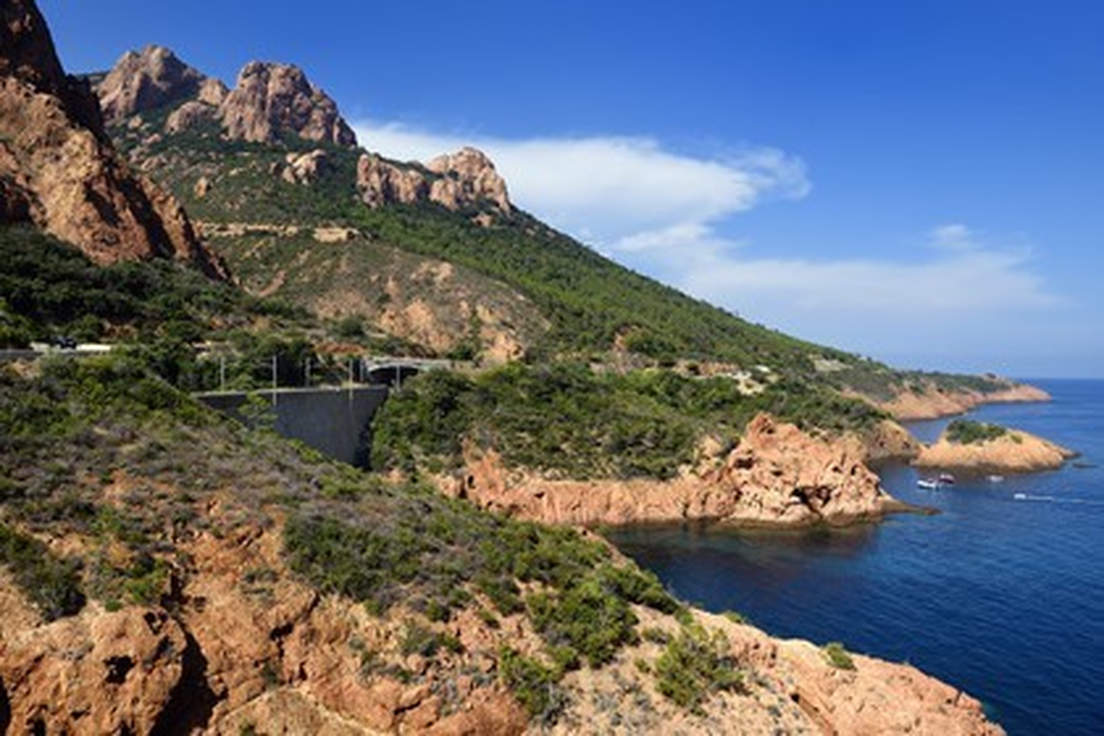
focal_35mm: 24
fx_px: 736
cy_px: 368
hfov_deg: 73.7
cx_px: 552
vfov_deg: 53.1
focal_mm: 24
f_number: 13
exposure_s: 1/250
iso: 200
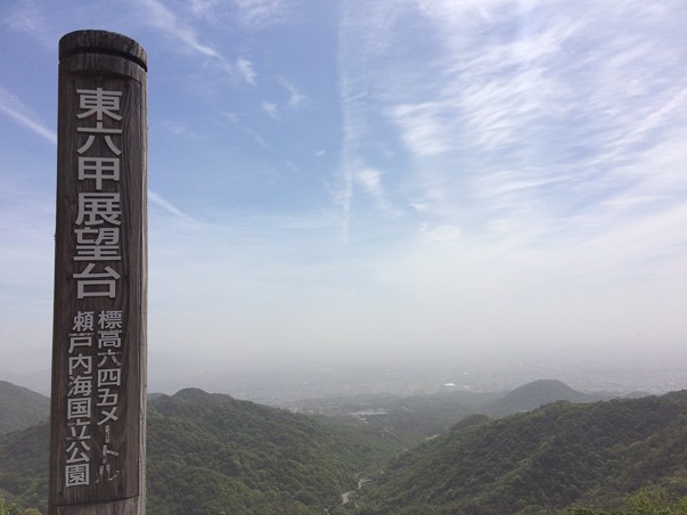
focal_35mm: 30
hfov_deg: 60.0
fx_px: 595
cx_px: 349
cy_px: 252
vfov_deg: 46.8
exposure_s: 1/5882
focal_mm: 4.15
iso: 32
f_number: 2.2
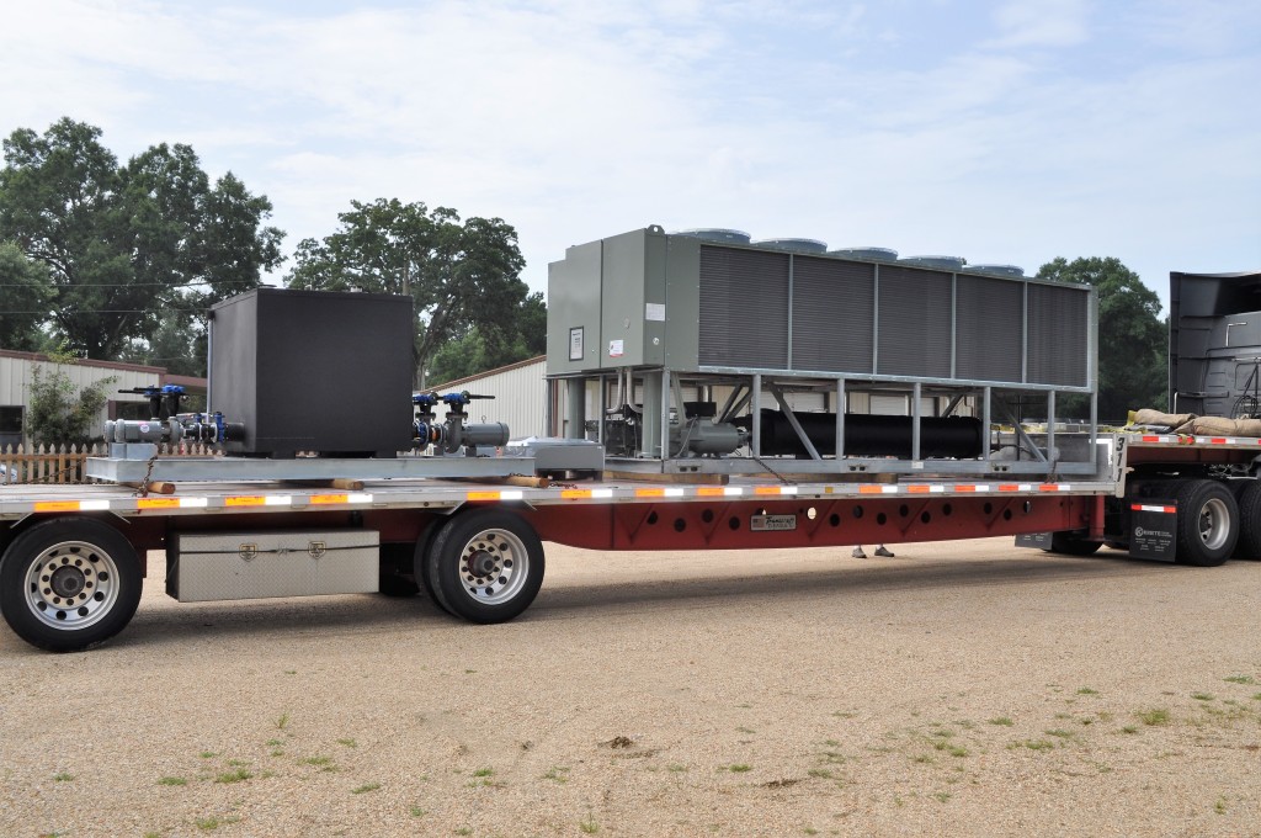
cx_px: 630
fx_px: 1259
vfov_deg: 36.8
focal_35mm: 36
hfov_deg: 53.2
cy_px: 419
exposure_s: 1/200
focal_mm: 24
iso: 200
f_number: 14
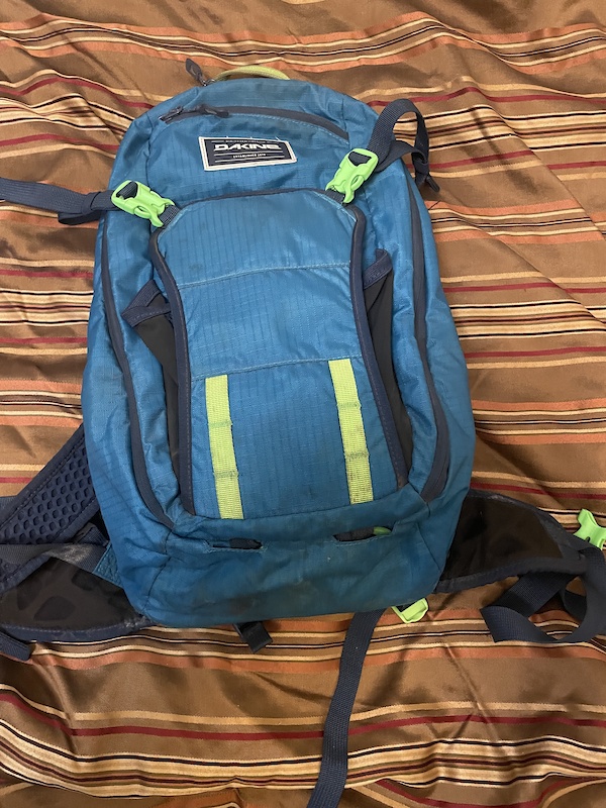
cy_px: 404
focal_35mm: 26
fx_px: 607
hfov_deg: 53.1
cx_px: 303
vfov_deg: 67.3
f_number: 1.6
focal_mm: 4.2
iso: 640
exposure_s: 1/30
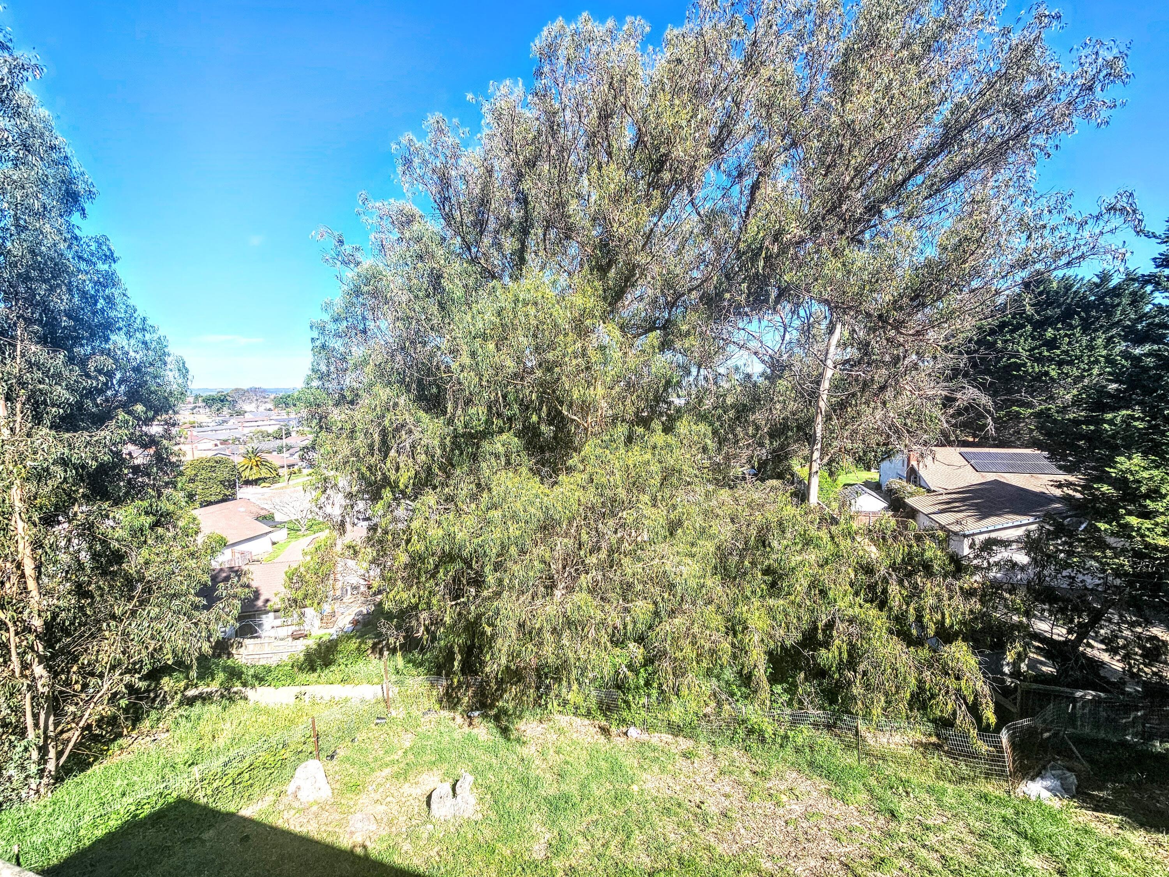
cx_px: 584
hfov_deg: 106.2
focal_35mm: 13
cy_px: 438
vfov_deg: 89.9
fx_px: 439
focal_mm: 2.2
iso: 50
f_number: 2.2
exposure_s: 1/1387
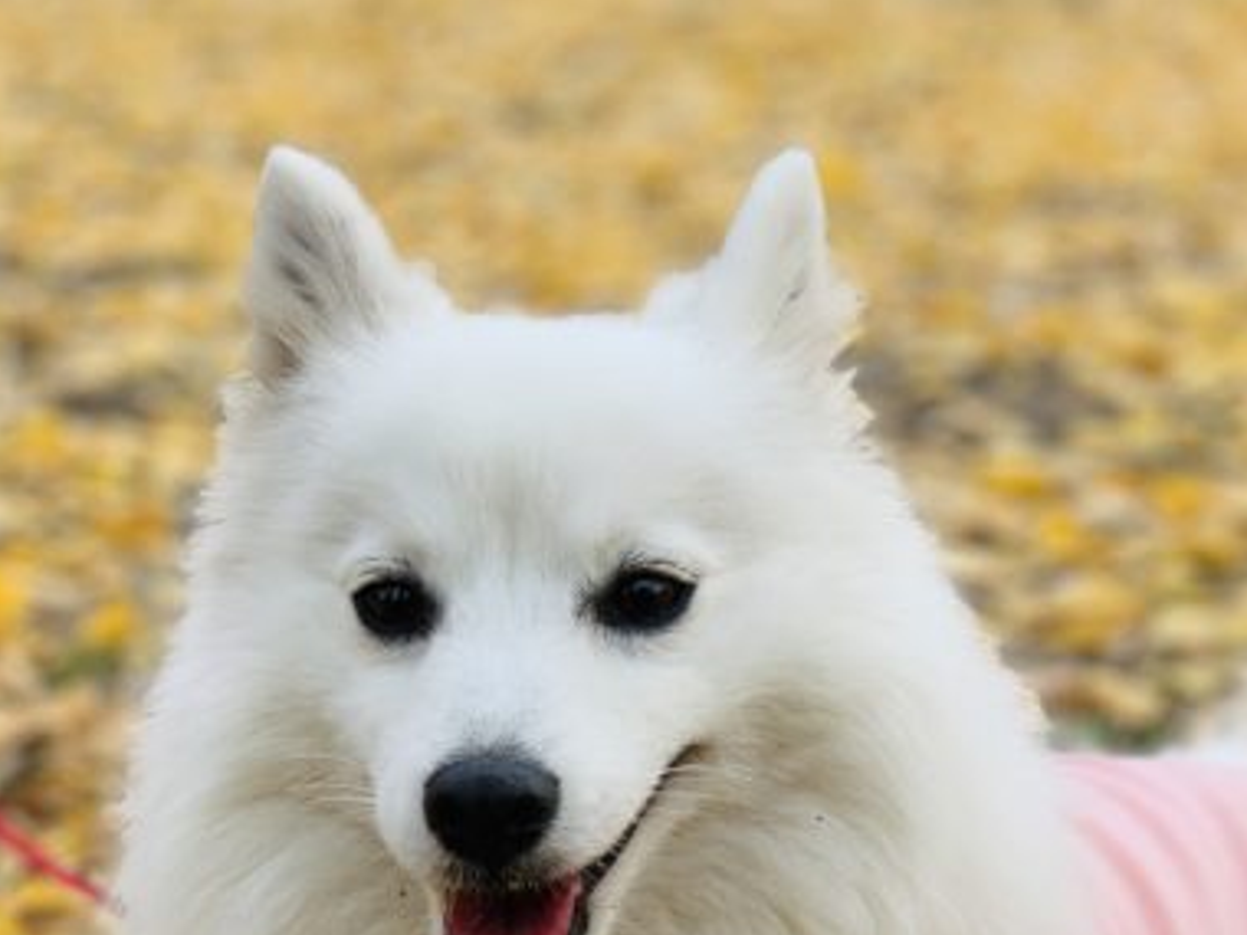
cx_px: 922
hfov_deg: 18.8
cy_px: 856
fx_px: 3746
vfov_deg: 14.1
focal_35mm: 104
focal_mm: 6
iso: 16
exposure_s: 1/144
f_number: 2.4
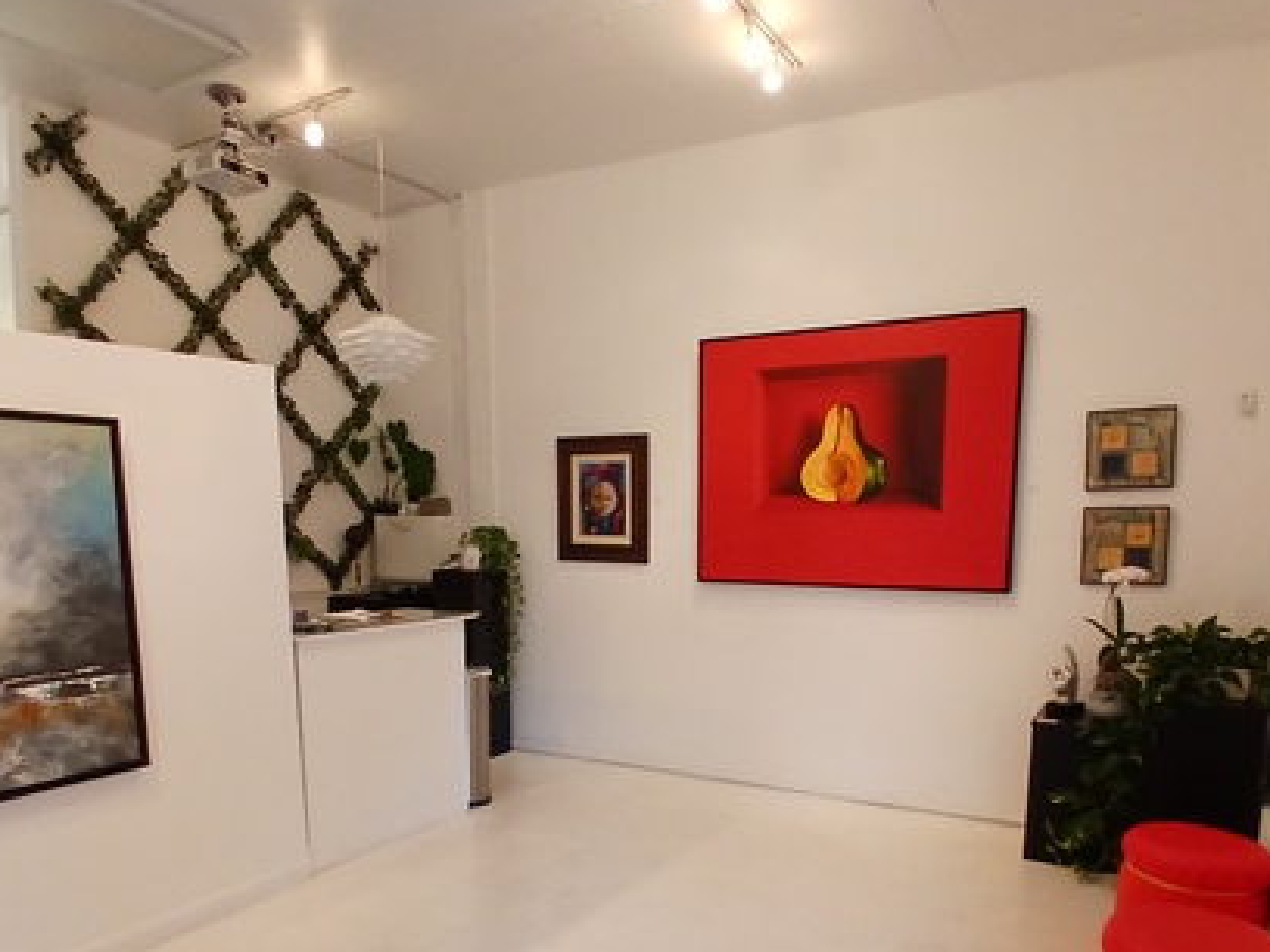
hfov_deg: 69.4
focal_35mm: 25
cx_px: 657
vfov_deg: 53.4
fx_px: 917
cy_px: 663
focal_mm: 1.4
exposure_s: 1/30
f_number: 2.2
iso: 160
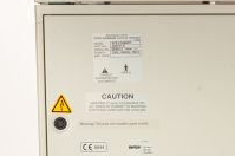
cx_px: 201
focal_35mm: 151
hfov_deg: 13.5
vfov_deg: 8.9
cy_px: 203
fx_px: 984
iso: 320
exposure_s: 1/160
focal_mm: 50
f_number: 13
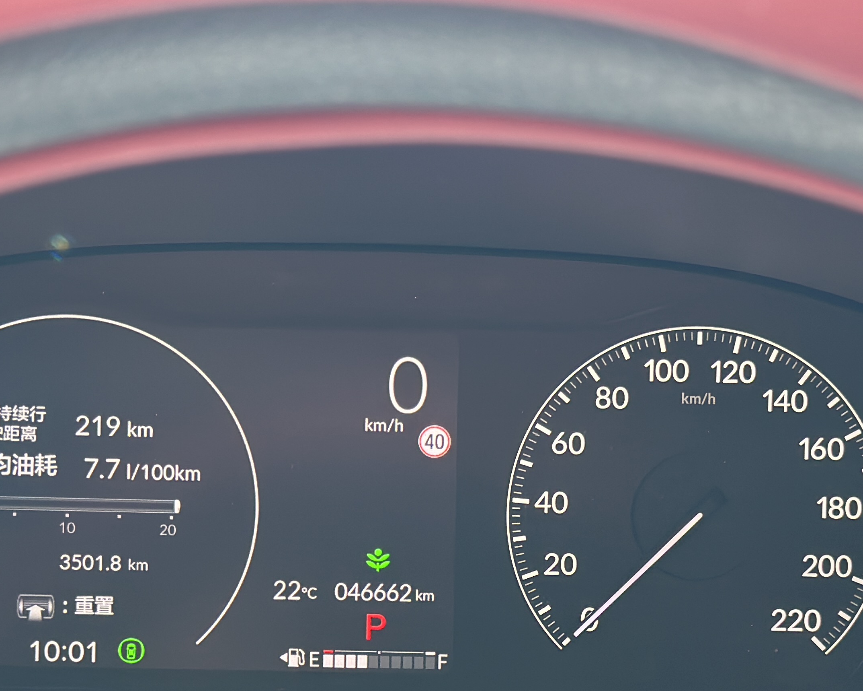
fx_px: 2247
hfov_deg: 21.7
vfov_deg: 17.3
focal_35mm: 88
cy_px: 592
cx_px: 415
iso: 125
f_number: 1.78
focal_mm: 6.86
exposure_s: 1/63
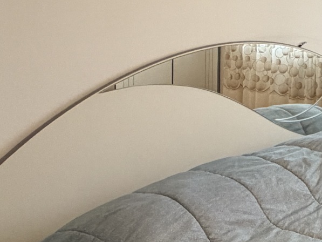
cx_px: 509
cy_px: -11
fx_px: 558
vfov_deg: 23.2
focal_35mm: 60
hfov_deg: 23.8
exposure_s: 1/50
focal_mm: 2.22
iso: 320
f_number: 2.2
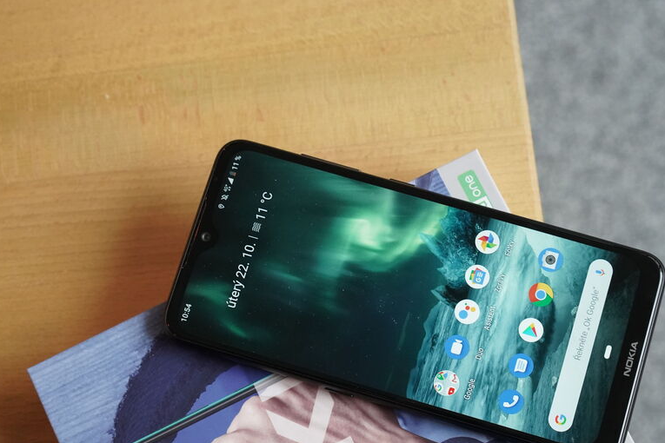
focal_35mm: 69
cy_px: 270
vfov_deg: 19.7
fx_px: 1274
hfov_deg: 29.2
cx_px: 392
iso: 6400
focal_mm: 55
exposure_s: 1/160
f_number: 7.1
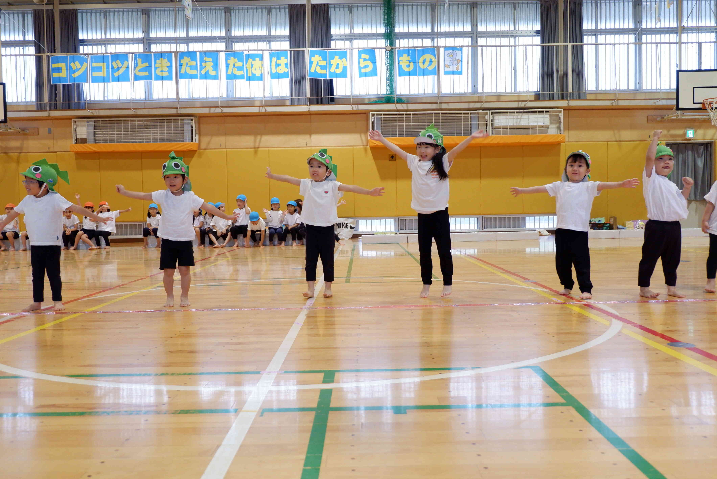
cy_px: 240
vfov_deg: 41.2
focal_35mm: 32
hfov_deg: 58.7
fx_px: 638
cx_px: 358
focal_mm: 21.1
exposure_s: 1/140
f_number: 4
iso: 1600
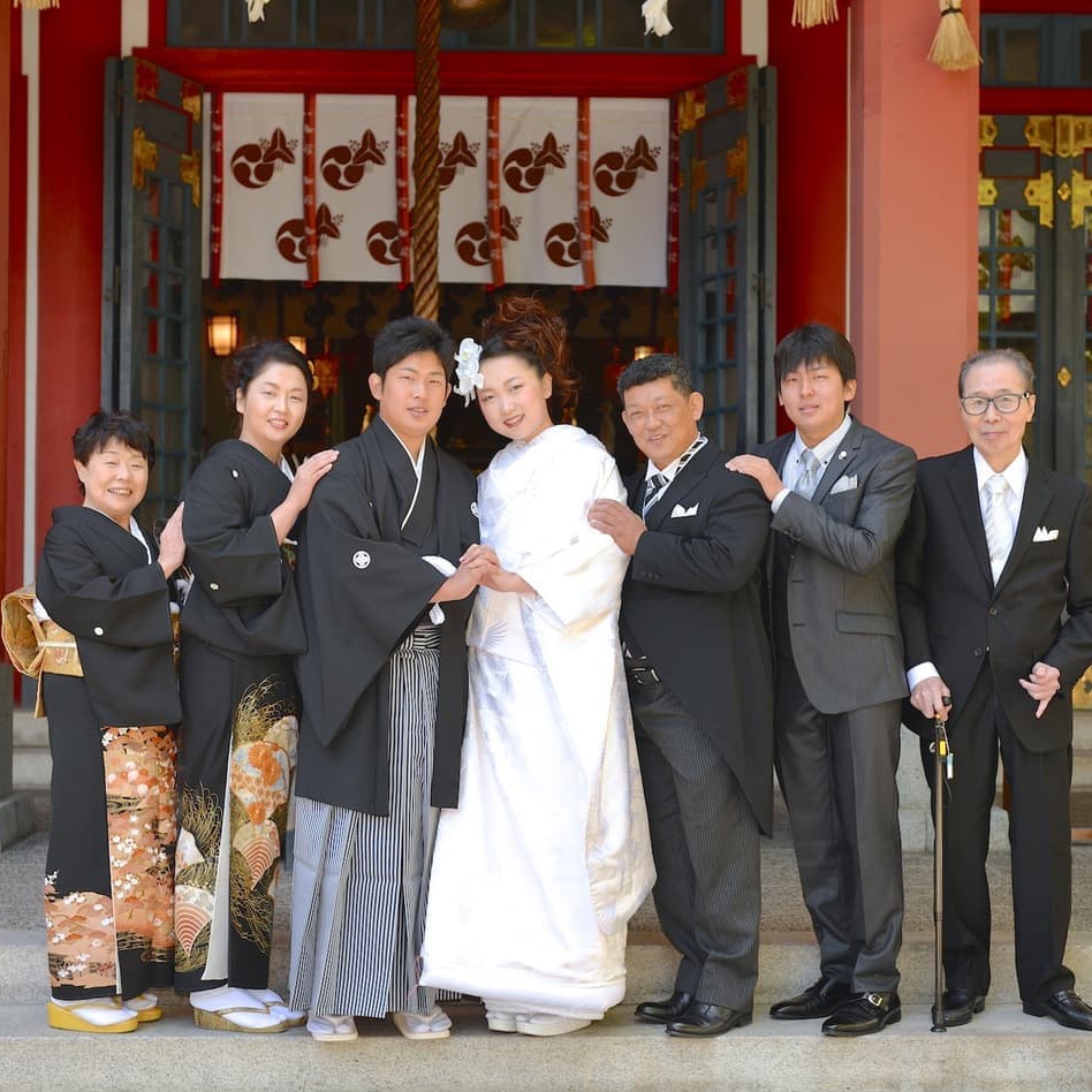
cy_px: 545
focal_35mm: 62
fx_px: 2213
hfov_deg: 27.7
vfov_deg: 27.7
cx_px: 561
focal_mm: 48
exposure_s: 1/125
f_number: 4
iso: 100
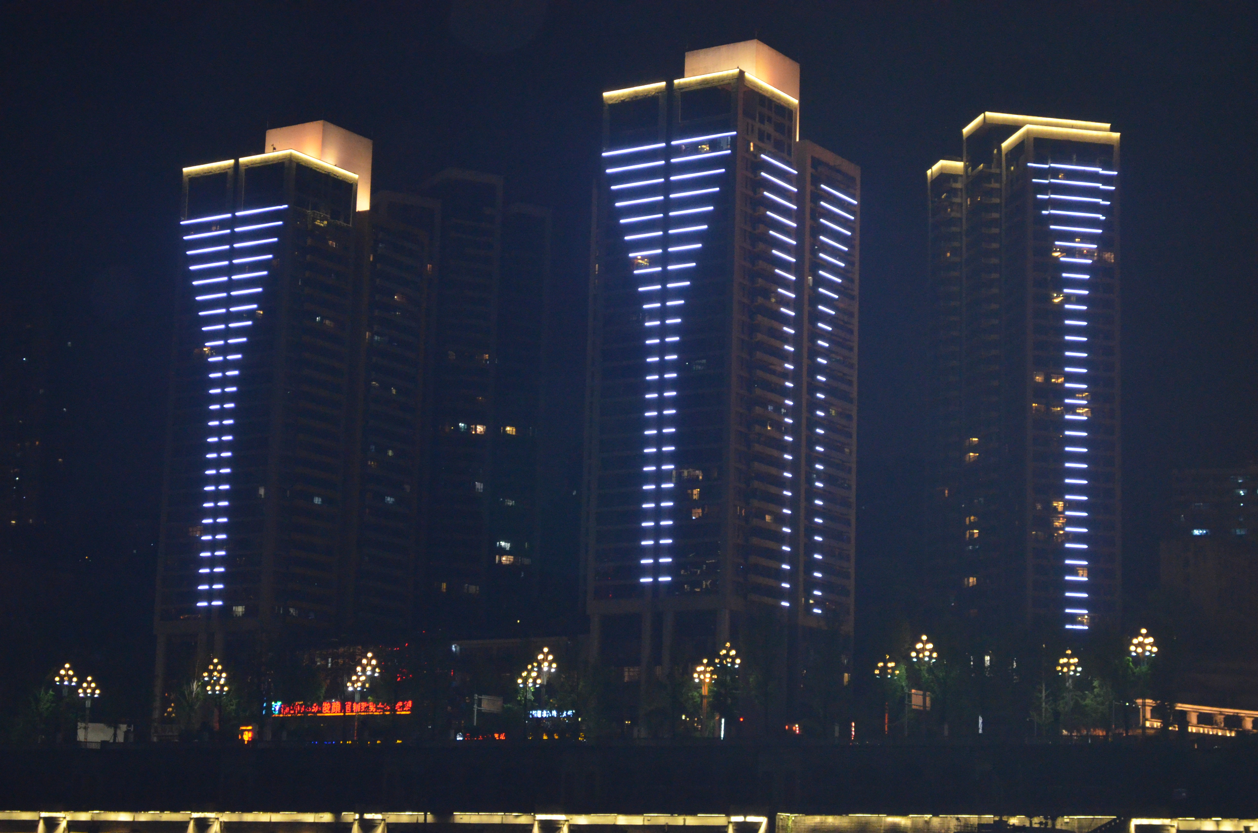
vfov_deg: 18.8
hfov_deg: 28.1
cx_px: 629
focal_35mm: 72
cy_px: 416
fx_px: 2511
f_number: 5.6
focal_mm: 48
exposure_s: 1/60
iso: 3200
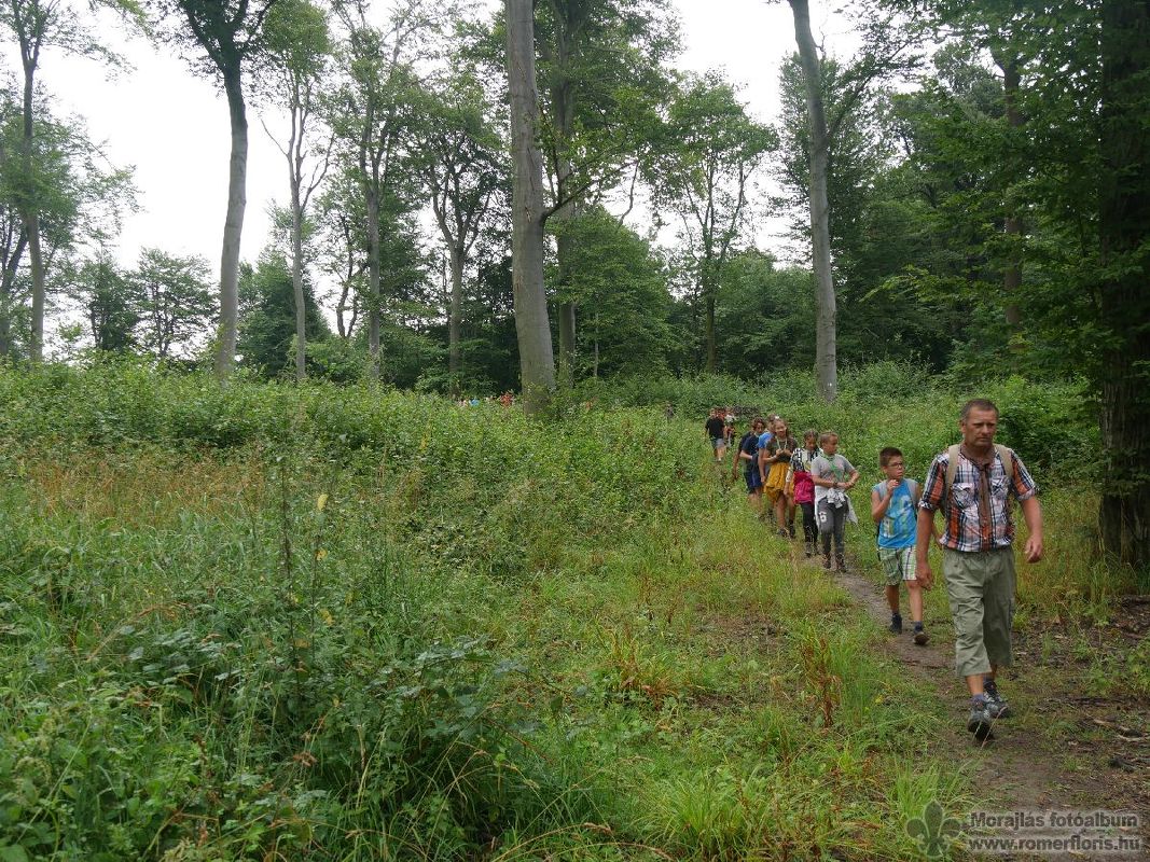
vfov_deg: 37.7
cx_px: 575
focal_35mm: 38
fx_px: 1262
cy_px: 431
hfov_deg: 49.0
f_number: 6.3
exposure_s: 1/100
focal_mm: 19
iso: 200
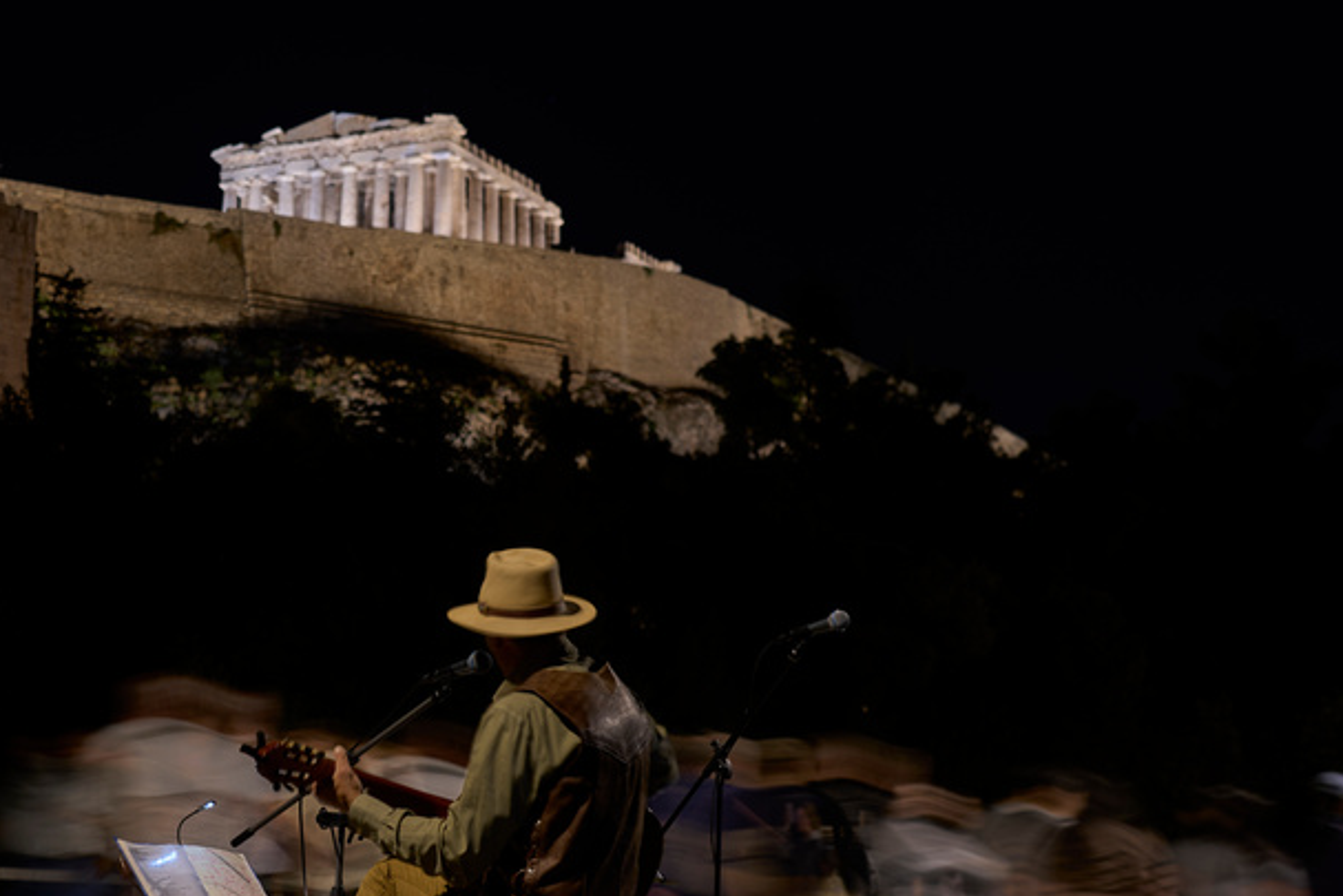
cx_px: 365
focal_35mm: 59
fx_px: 2201
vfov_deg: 22.8
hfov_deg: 33.4
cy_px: 649
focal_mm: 35
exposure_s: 1/1.59
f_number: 3.2
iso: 100
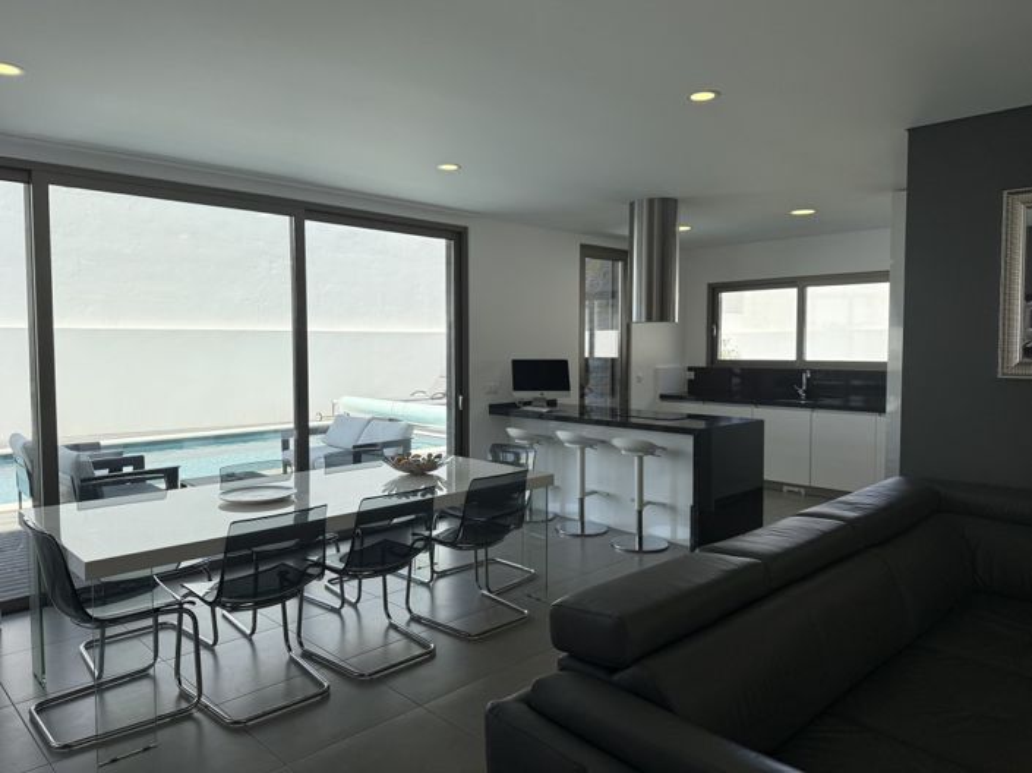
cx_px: 516
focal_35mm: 24
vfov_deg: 56.8
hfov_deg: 71.6
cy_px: 386
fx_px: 715
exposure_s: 1/1901
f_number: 1.78
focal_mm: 6.76
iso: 100
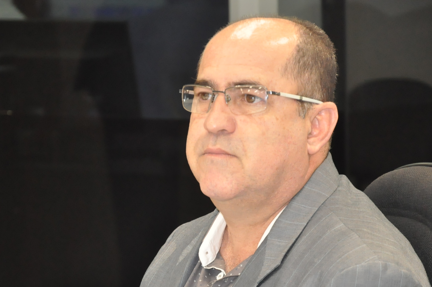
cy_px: 189
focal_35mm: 224
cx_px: 167
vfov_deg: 6.1
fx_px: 2682
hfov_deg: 9.2
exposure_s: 1/60
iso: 2000
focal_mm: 105
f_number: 5.6
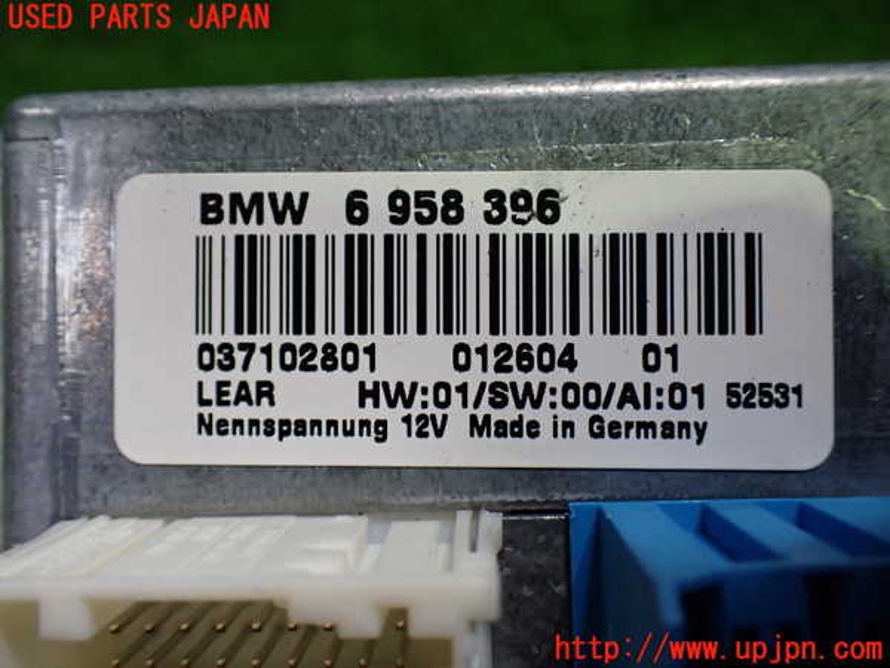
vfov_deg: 46.8
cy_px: 334
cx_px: 445
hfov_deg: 60.0
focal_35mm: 30
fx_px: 771
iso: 400
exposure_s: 1/125
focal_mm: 5.4
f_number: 2.3
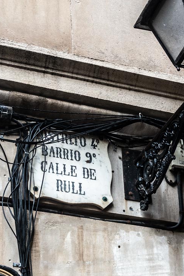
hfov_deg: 12.1
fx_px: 866
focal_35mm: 113
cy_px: 200
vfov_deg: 18.0
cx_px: 100
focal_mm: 20.81
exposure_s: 1/125
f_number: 4
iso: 400
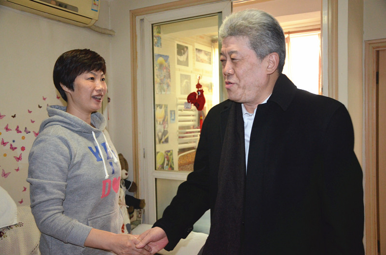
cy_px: 128
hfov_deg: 53.2
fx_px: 385
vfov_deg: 36.7
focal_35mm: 36
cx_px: 193
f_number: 3.8
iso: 2200
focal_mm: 24
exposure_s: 1/60
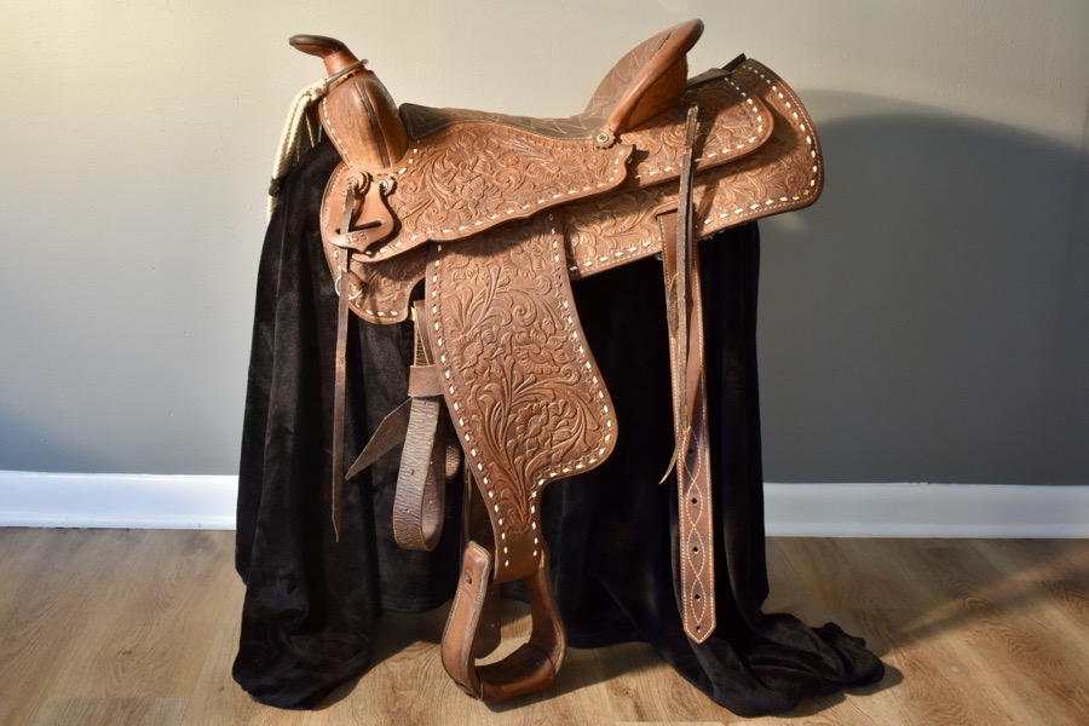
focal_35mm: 38
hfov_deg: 51.3
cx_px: 544
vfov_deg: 35.5
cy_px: 363
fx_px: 1134
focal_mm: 25
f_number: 4
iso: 560
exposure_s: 1/60
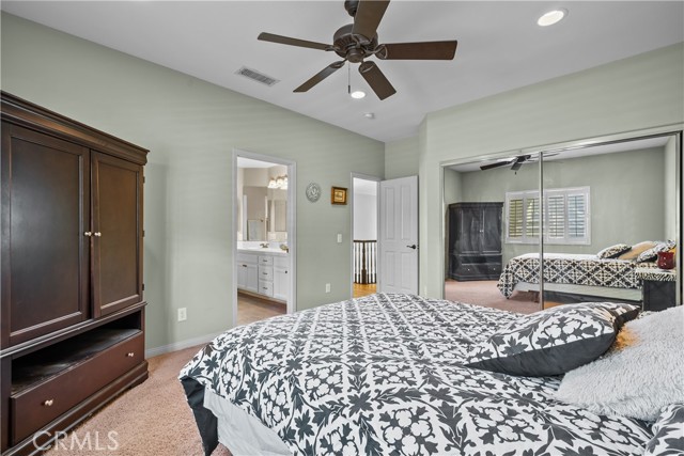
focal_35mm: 15
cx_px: 342
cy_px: 228
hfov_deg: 100.4
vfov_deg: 77.4
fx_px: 285
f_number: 9
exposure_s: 3.2
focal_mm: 15
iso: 250
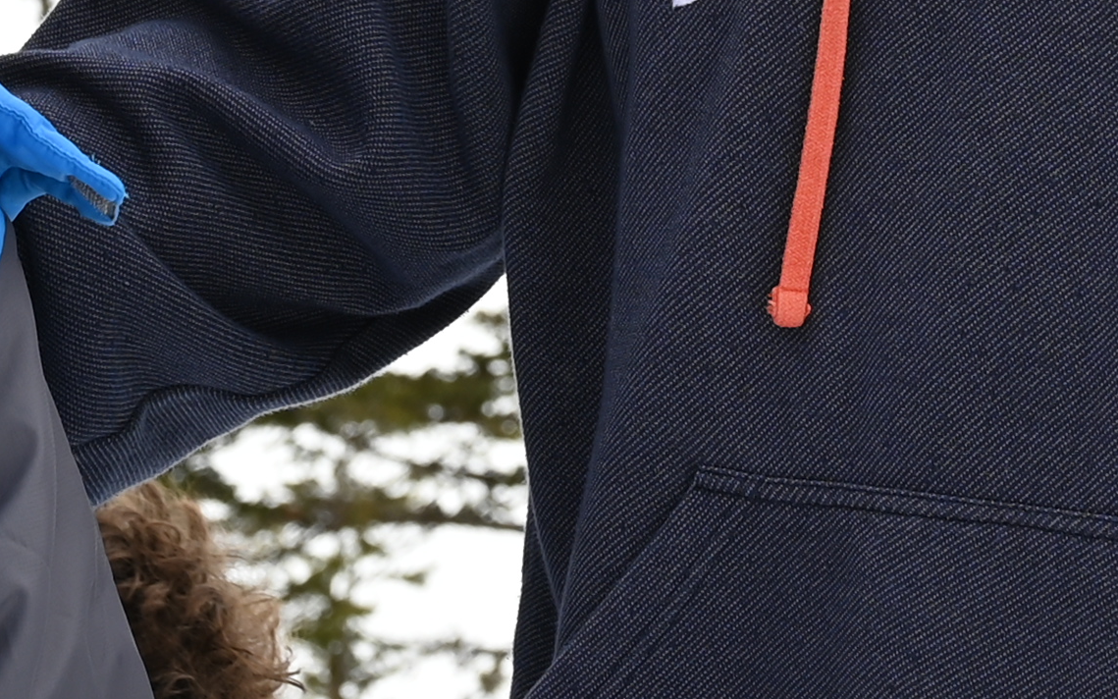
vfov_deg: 5.1
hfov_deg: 8.3
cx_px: 941
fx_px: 7709
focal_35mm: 253
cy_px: -418
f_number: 7.1
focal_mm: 47
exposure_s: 1/200
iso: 100
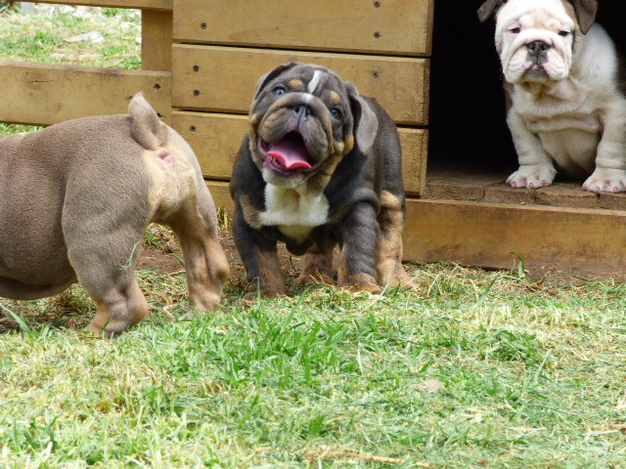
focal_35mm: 152
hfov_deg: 13.0
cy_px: 234
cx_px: 313
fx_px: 2749
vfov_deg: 9.8
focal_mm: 24.7
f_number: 5.3
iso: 100
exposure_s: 1/100
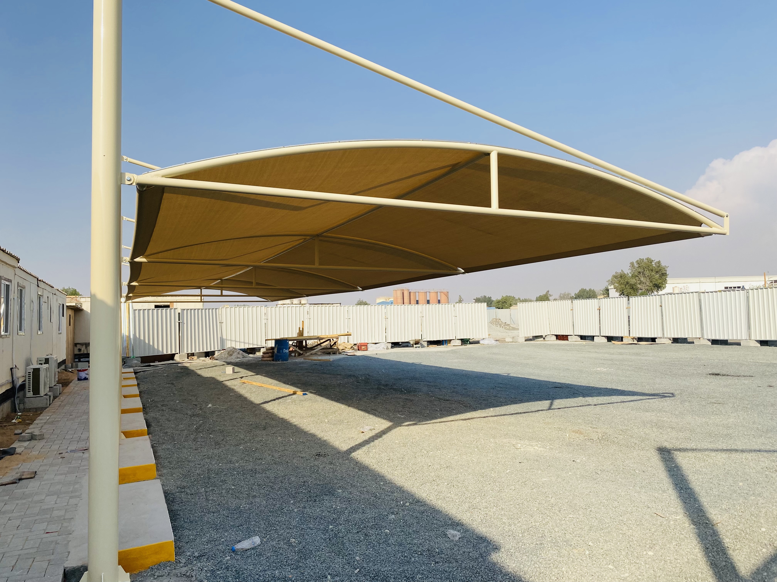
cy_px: 291
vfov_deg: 53.1
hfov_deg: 67.3
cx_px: 388
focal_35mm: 26
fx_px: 584
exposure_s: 1/3205
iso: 32
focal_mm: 4.25
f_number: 1.8
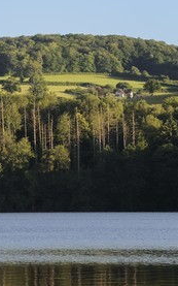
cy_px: 142
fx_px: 2097
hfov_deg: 4.9
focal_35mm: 270
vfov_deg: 7.8
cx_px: 39
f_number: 5.6
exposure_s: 1/320
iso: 200
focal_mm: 175
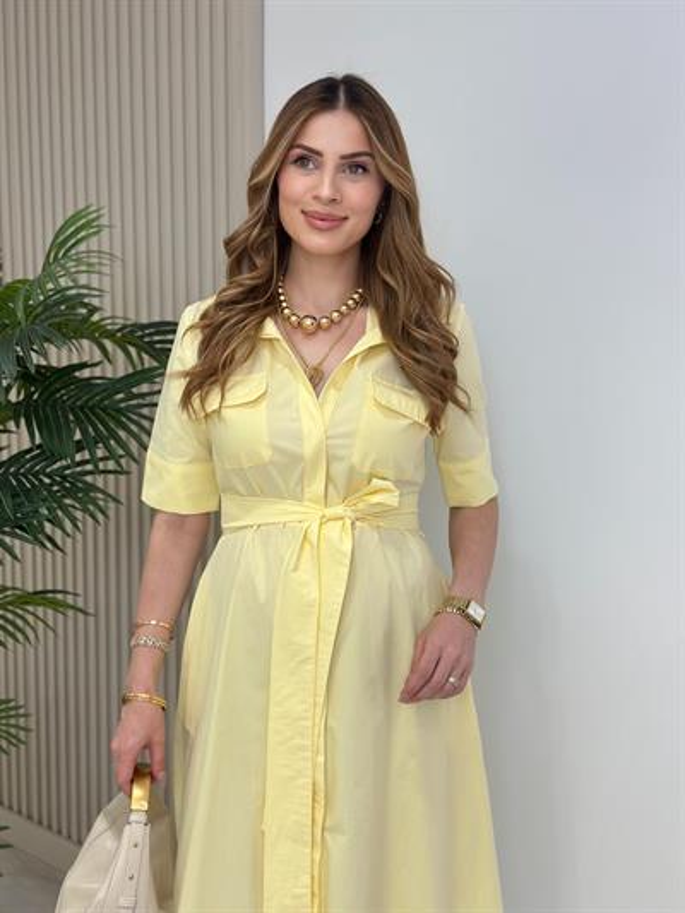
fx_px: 1266
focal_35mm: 48
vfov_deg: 39.6
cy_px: 456
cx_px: 342
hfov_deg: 30.3
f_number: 1.78
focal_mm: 6.86
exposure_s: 1/268
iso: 80
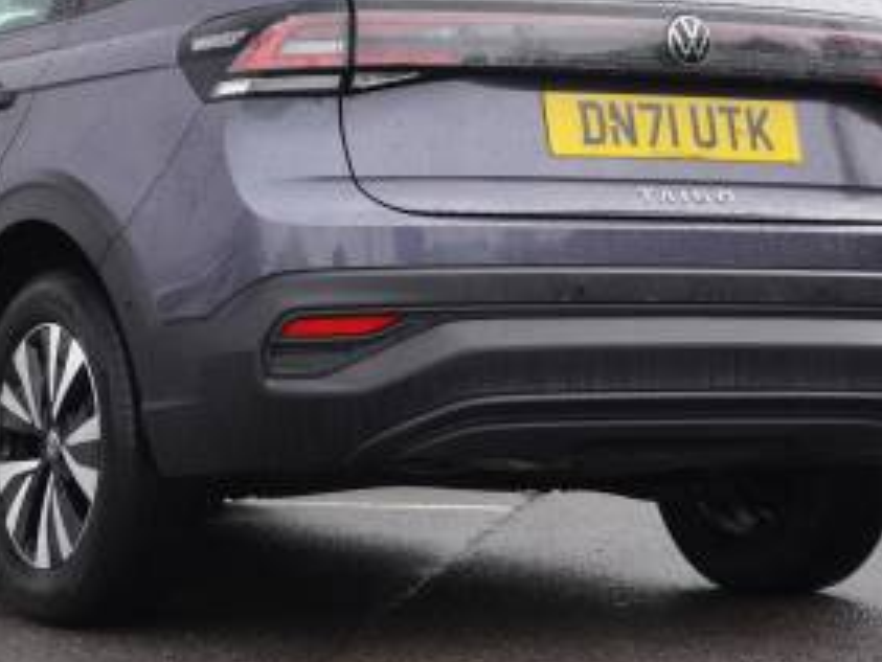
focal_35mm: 138
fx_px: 3518
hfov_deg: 14.3
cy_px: 91
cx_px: 282
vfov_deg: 10.7
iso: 1250
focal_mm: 42
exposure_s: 1/160
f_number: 5.6
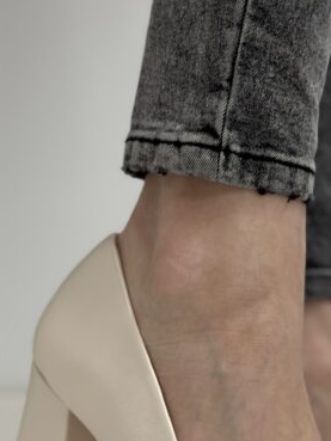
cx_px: 314
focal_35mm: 104
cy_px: 342
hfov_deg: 14.1
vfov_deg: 18.7
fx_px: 1325
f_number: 1.78
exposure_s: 1/100
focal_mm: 6.86
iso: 125
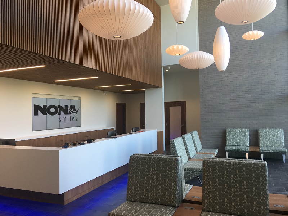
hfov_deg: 61.7
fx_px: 241
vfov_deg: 48.2
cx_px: 144
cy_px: 108
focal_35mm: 29
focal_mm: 4.15
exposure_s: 1/60
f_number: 2.2
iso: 25
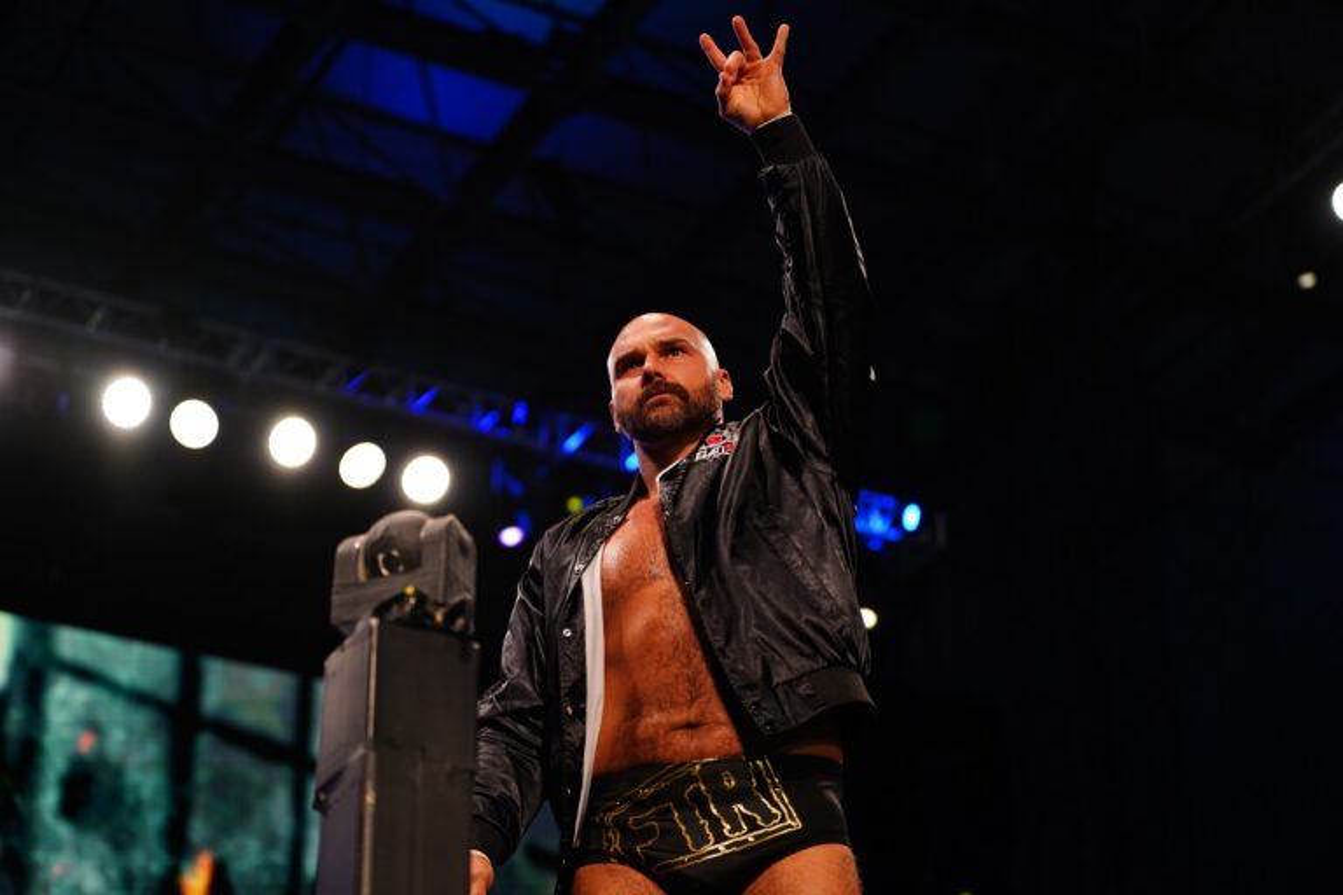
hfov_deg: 28.8
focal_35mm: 70
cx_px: 672
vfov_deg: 19.5
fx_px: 2611
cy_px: 448
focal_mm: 70
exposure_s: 1/1000
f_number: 2.8
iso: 2000
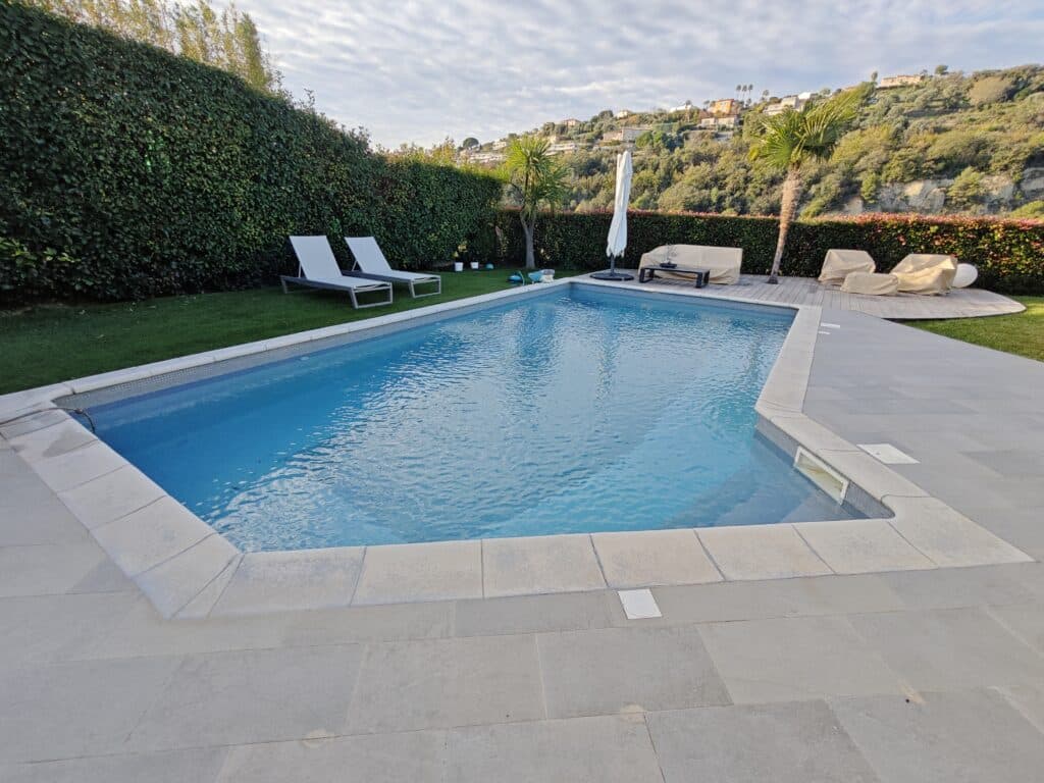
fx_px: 452
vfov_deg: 81.7
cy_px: 392
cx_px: 522
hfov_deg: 98.2
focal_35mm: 15
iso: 50
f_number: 2.2
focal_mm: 1.91
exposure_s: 1/365
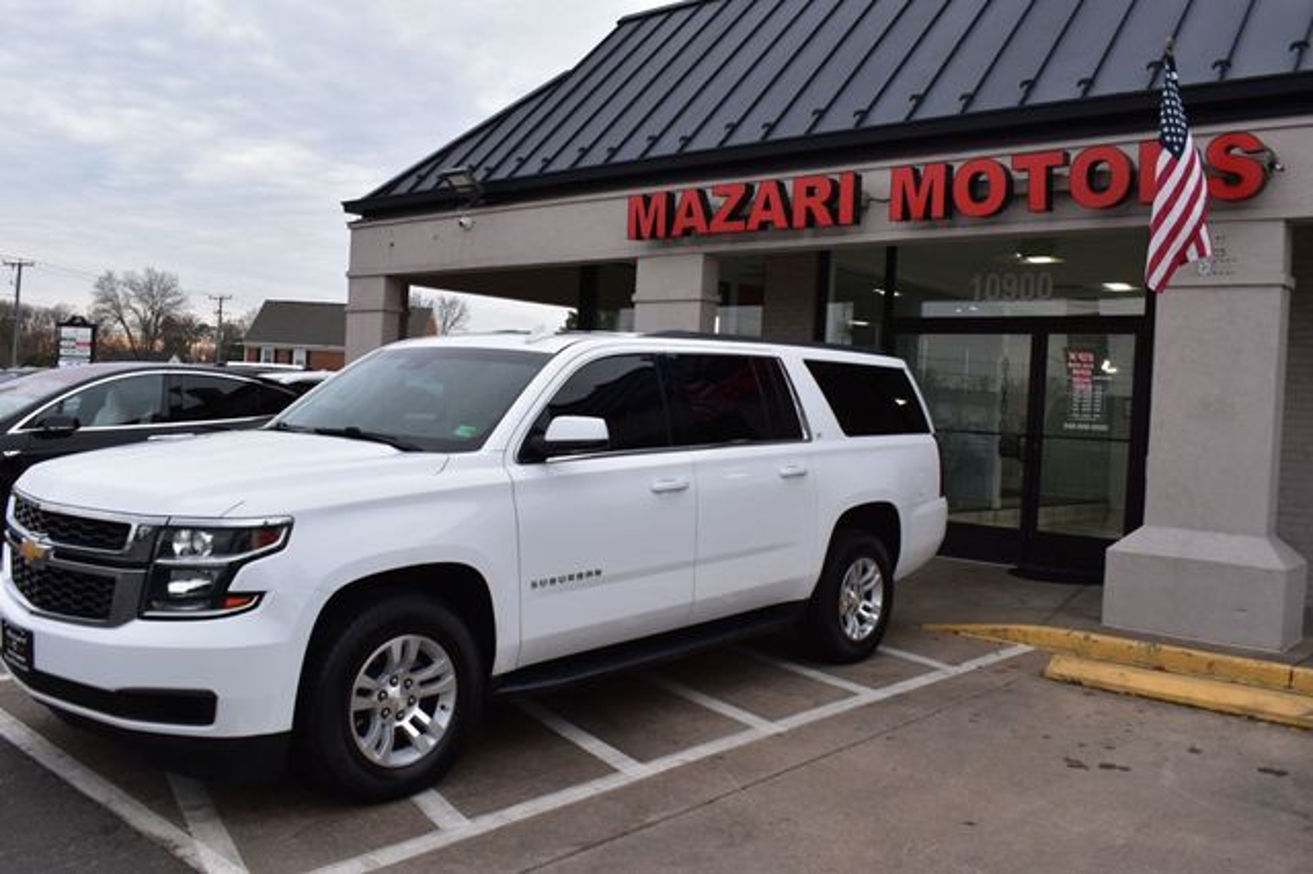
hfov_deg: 59.5
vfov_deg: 41.7
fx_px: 1148
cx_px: 656
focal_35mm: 32
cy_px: 437
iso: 400
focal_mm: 21
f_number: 9
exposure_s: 1/160
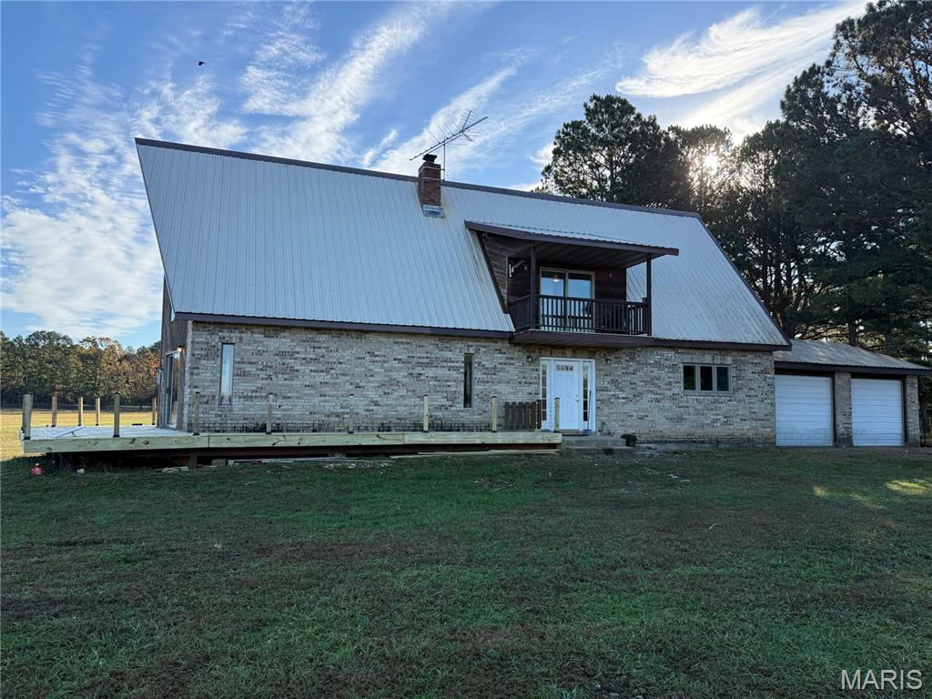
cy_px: 350
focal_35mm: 24
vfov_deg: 56.8
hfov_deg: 71.6
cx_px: 466
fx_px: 646
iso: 100
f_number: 1.78
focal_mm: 6.76
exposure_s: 1/2232
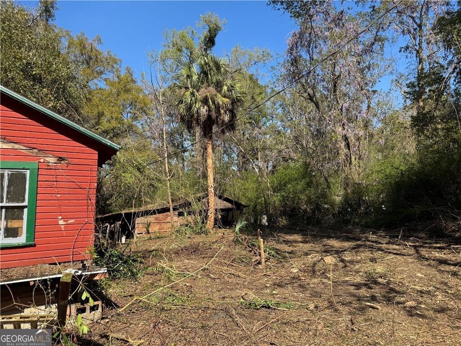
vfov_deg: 56.8
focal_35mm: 24
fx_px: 320
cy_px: 173
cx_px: 230
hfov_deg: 71.6
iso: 80
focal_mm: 6.76
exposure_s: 1/2331
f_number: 1.78
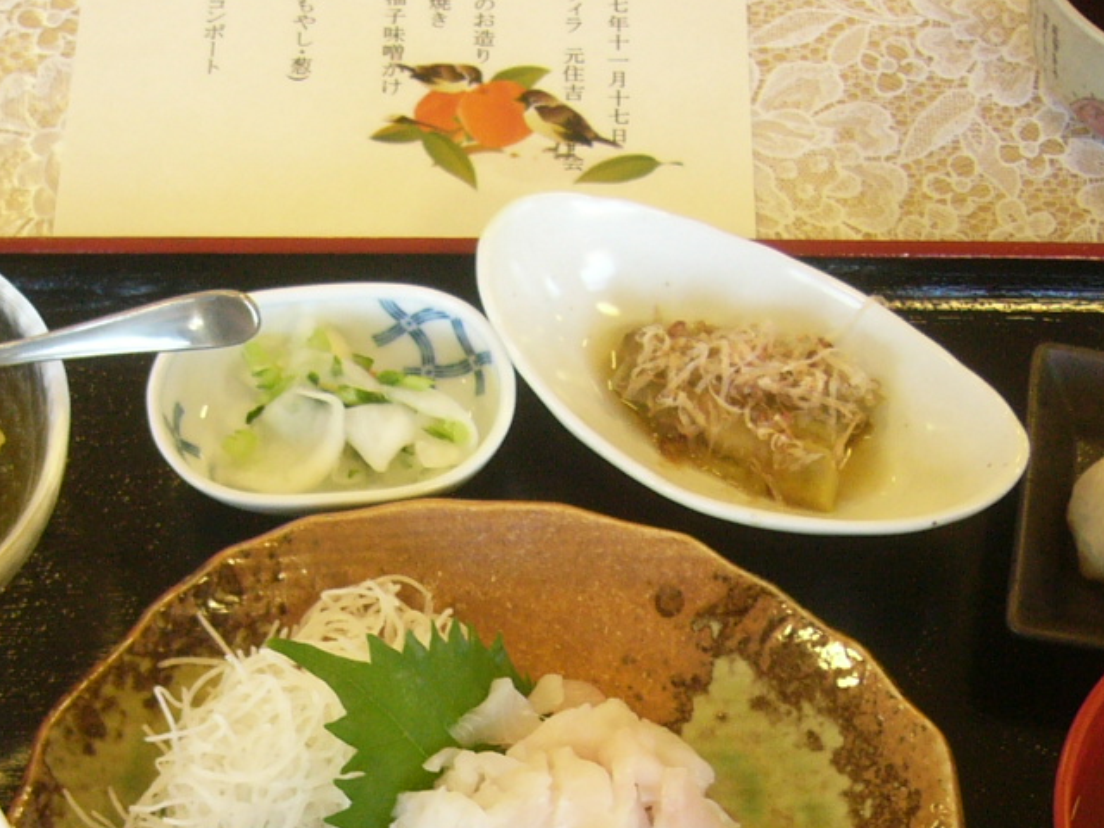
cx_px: 490
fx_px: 2232
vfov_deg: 20.5
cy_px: 764
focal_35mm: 70
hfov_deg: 27.8
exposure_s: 1/40
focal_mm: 5.8
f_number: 2.8
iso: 200
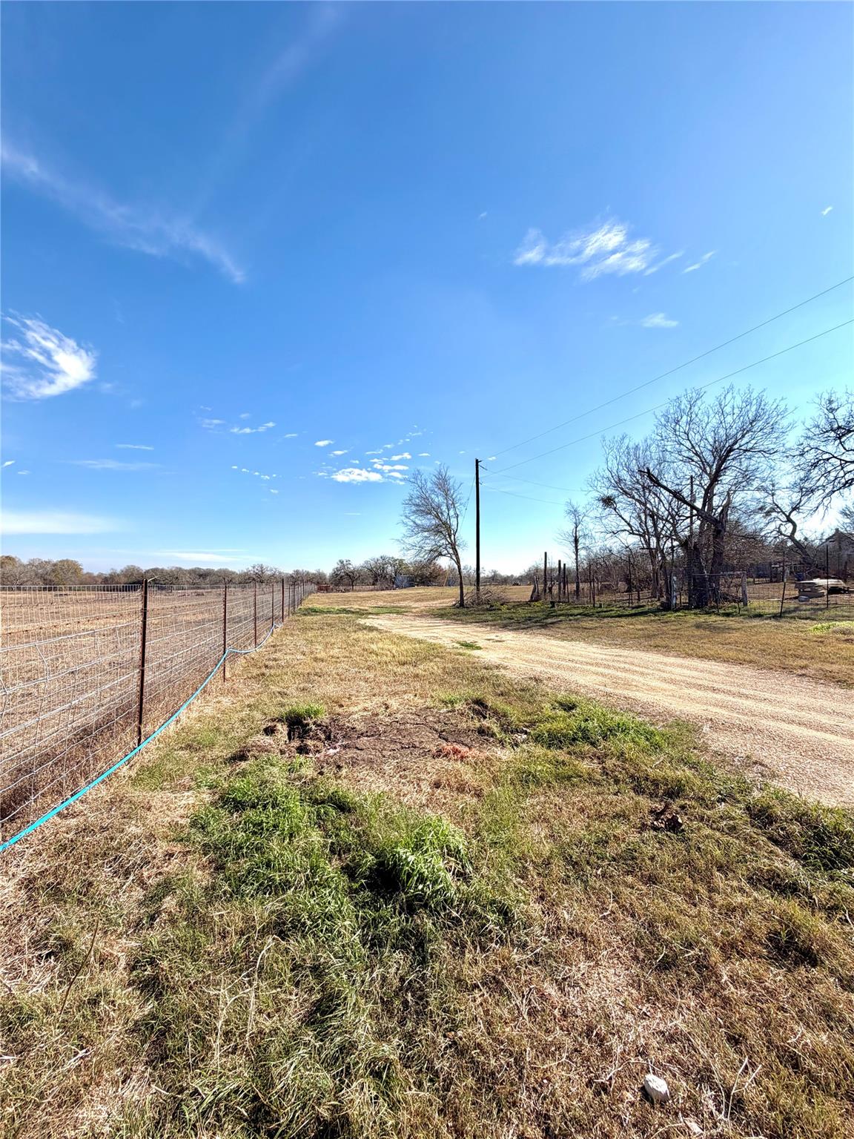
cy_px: 570
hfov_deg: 85.7
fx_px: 461
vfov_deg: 102.1
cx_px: 427
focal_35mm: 14
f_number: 2.2
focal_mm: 2.22
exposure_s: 1/809
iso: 20
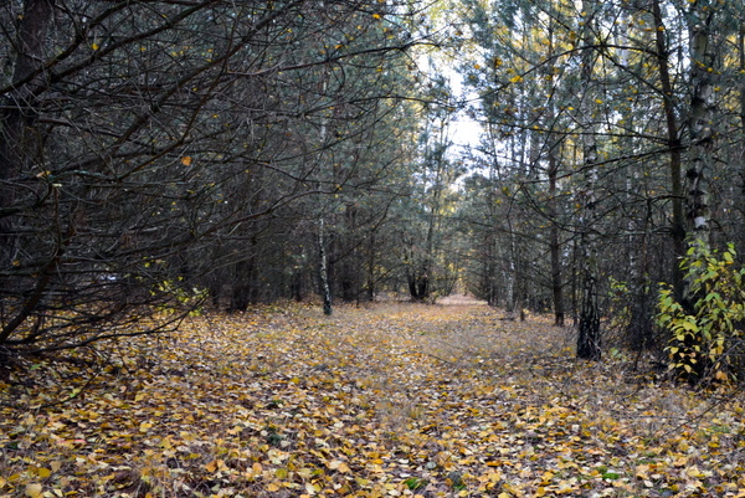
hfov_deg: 52.4
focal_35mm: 36
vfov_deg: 36.9
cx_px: 476
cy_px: 243
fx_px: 746
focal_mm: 18
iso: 450
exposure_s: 1/60
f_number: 8
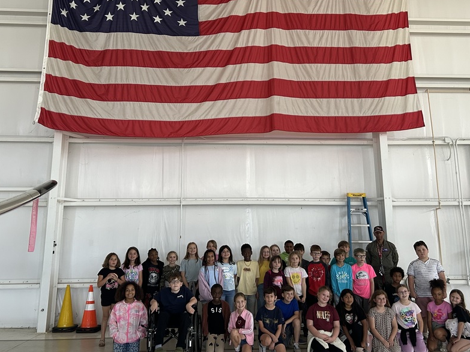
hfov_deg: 53.9
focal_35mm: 34
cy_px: 140
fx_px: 462
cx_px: 248
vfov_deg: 41.6
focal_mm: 5.7
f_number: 1.5
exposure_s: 1/60
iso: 200
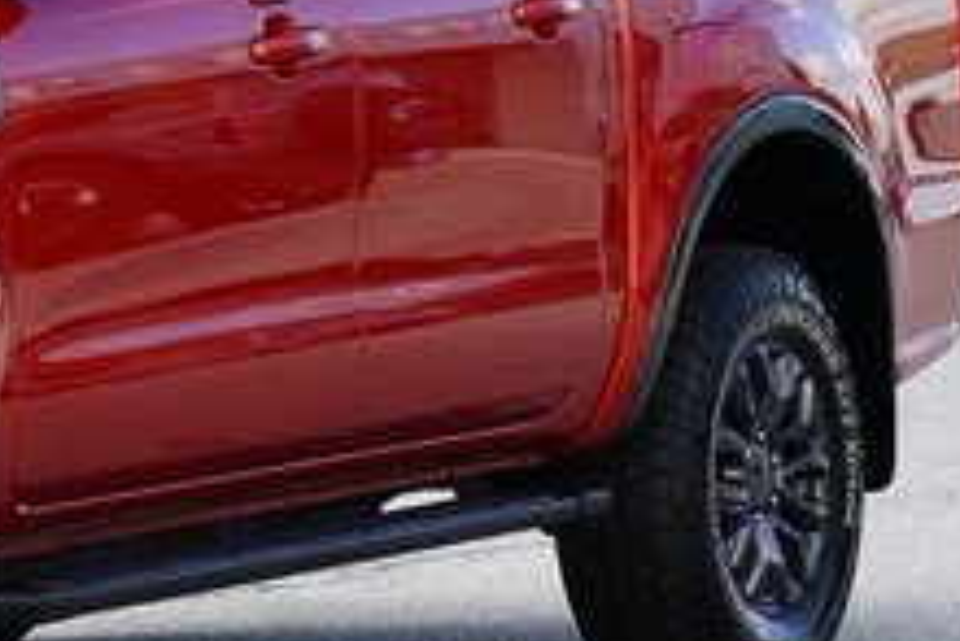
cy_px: 137
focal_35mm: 241
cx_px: -240
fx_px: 6431
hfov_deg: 8.4
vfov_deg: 5.7
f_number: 6.3
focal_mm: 83
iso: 100
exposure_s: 1/100
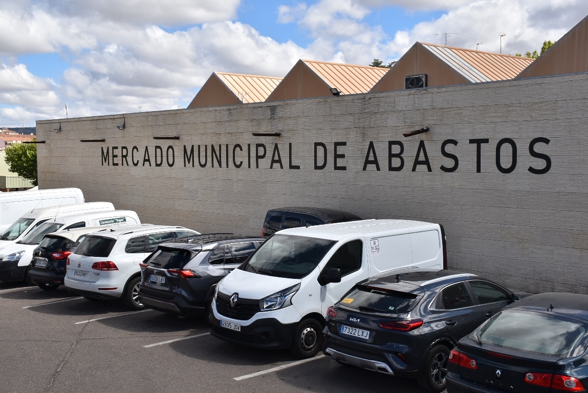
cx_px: 294
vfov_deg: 33.1
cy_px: 196
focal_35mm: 40
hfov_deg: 47.9
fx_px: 662
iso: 200
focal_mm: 27
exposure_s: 1/400
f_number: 10
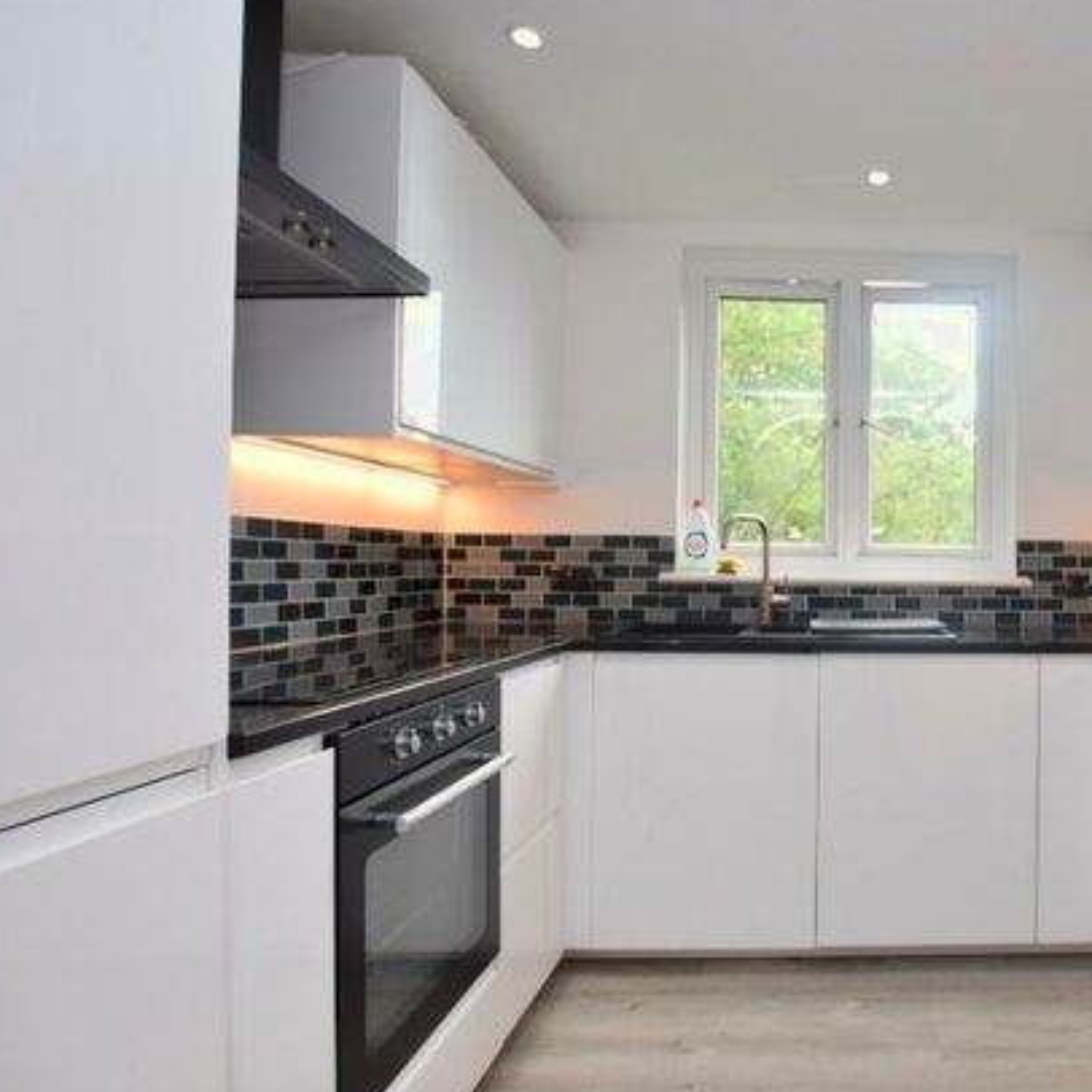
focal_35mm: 22
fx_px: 785
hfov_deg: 63.6
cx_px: 874
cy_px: 566
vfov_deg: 69.6
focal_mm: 10
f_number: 4
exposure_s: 1/20
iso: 100
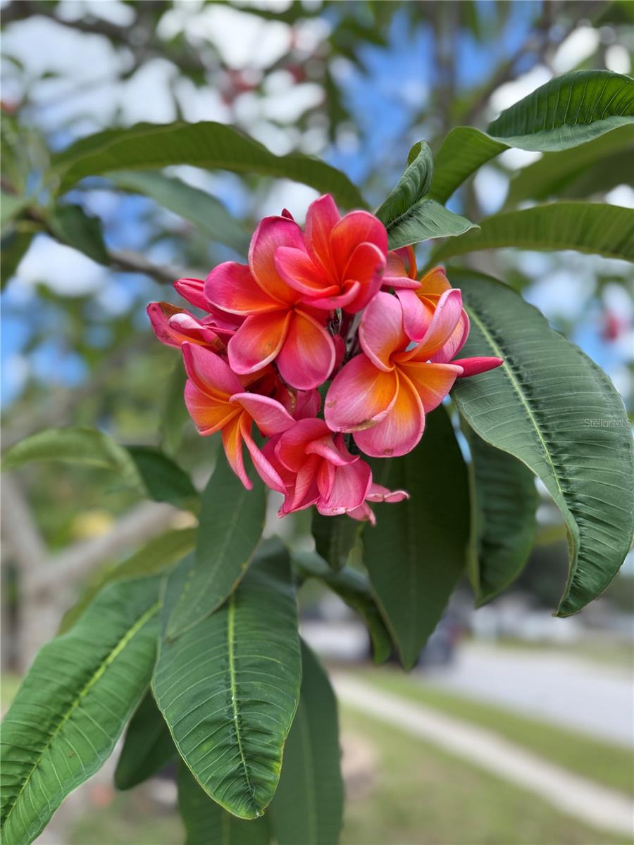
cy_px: 422
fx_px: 586
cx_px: 317
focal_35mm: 24
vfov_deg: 71.6
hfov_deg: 56.8
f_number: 1.78
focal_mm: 6.76
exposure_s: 1/868
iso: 100
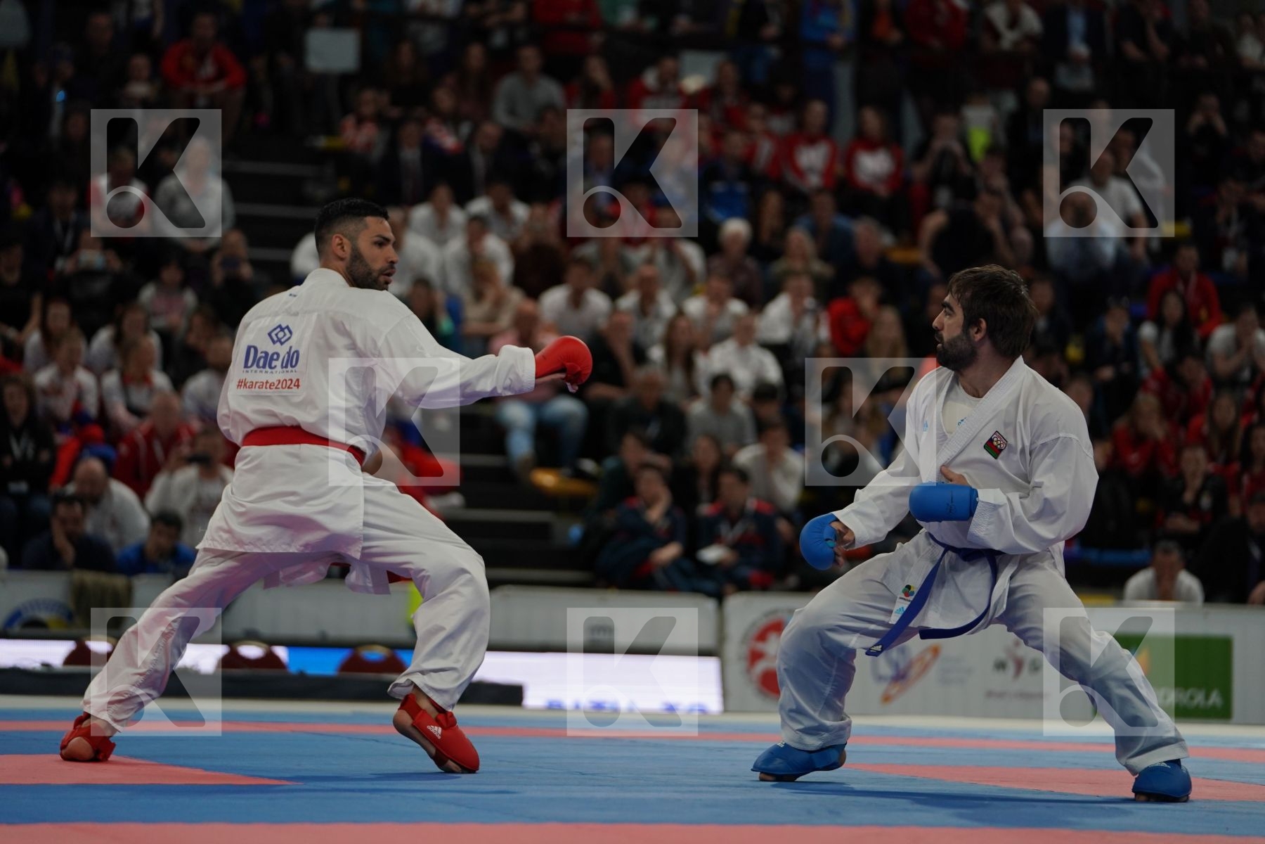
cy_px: 422
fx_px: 4919
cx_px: 632
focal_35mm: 140
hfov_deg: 14.7
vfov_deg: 9.8
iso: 1000
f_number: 2.8
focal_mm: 140
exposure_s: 1/1000
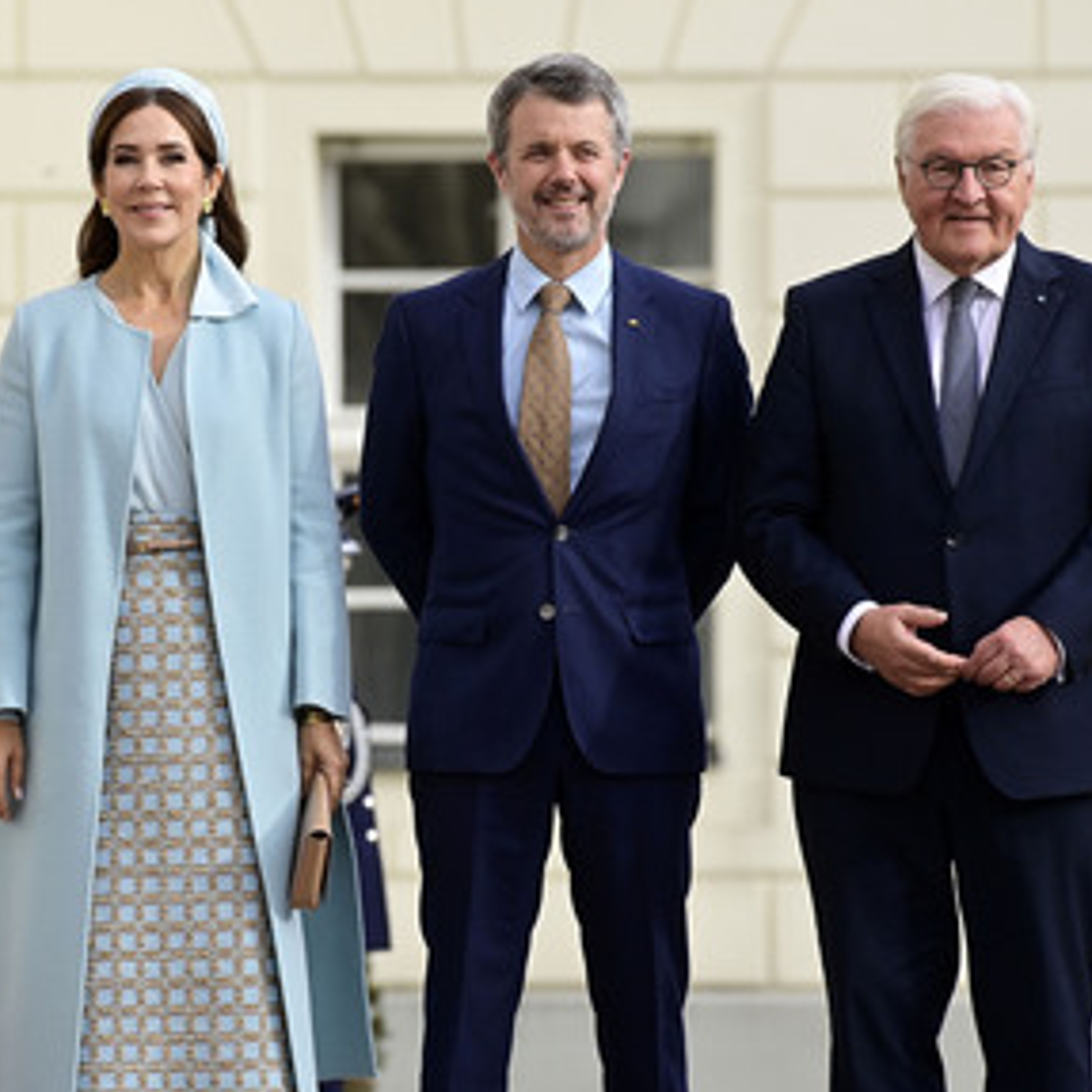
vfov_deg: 2.9
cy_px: 548
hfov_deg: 2.9
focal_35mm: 614
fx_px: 21914
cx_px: 356
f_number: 9
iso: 1600
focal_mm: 460
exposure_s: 1/1000
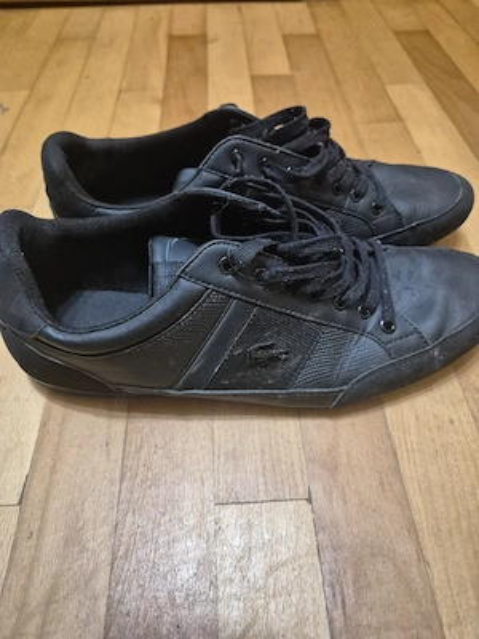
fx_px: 424
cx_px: 240
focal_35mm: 23
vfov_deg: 73.9
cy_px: 320
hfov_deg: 58.9
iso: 1250
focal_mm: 5.4
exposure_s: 1/50
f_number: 1.8
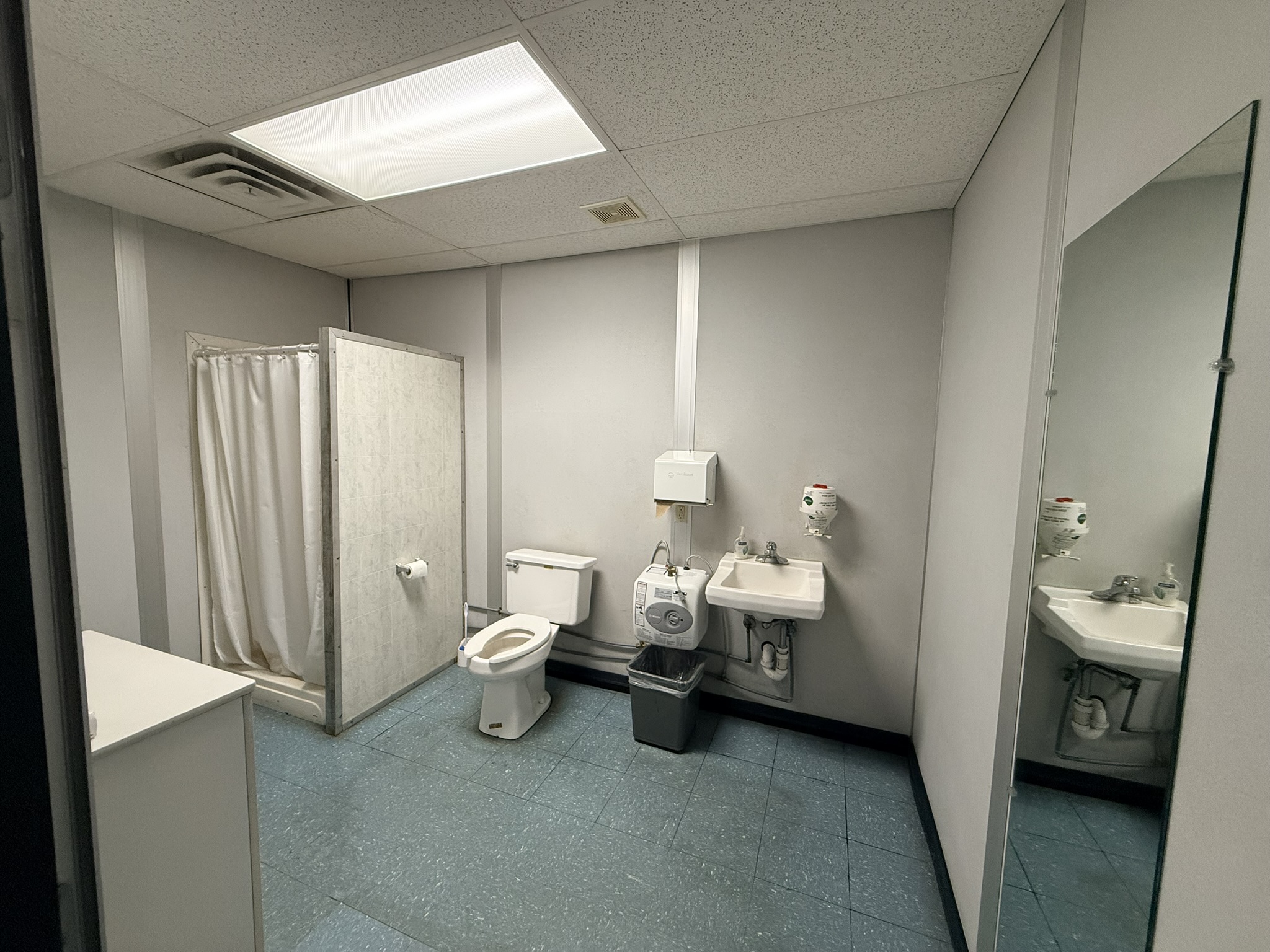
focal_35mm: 14
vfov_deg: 85.7
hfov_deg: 102.1
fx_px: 514
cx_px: 635
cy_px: 476
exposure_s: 1/120
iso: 320
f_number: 2.2
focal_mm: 2.22
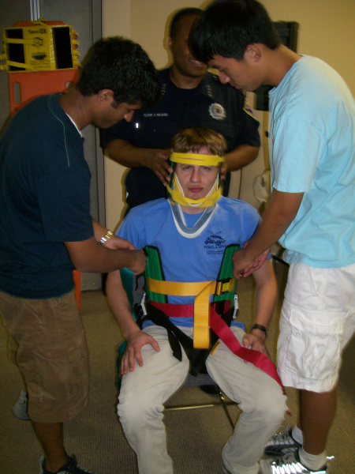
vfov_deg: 51.4
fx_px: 492
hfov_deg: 39.7
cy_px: 237
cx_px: 178
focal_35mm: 36
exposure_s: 1/64
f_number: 2.7
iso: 140
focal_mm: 6
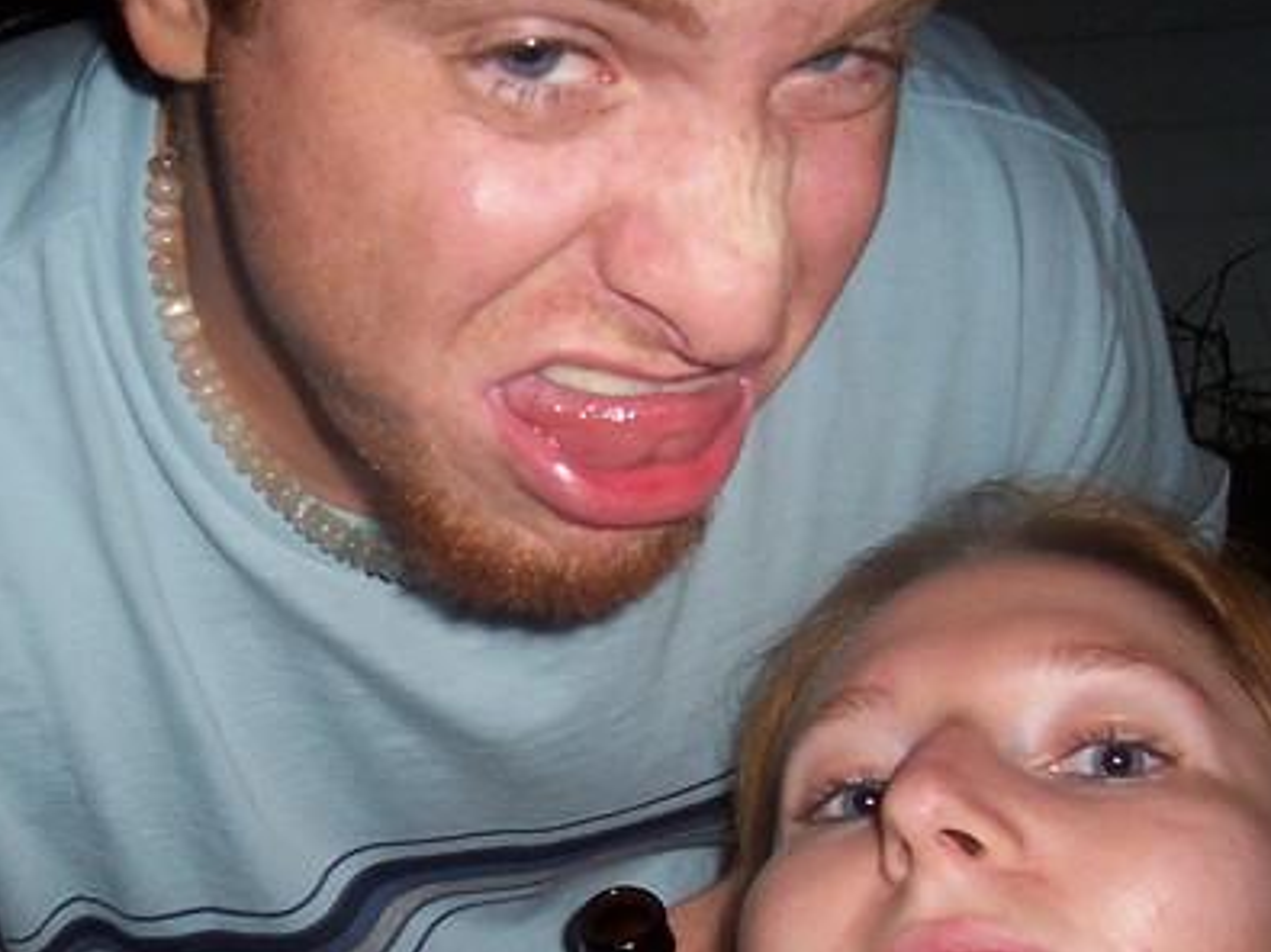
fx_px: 2202
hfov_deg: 32.0
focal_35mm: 60
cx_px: 431
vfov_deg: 24.1
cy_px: 753
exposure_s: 1/60
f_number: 2.8
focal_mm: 5.6
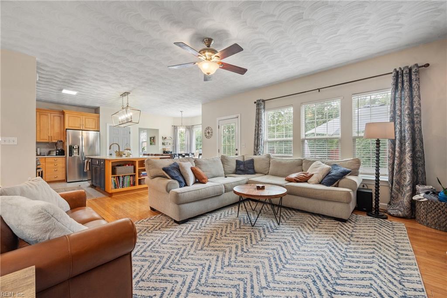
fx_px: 174
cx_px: 224
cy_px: 149
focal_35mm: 14
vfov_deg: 81.2
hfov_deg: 104.2
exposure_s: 1/6
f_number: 8
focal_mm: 14
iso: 800
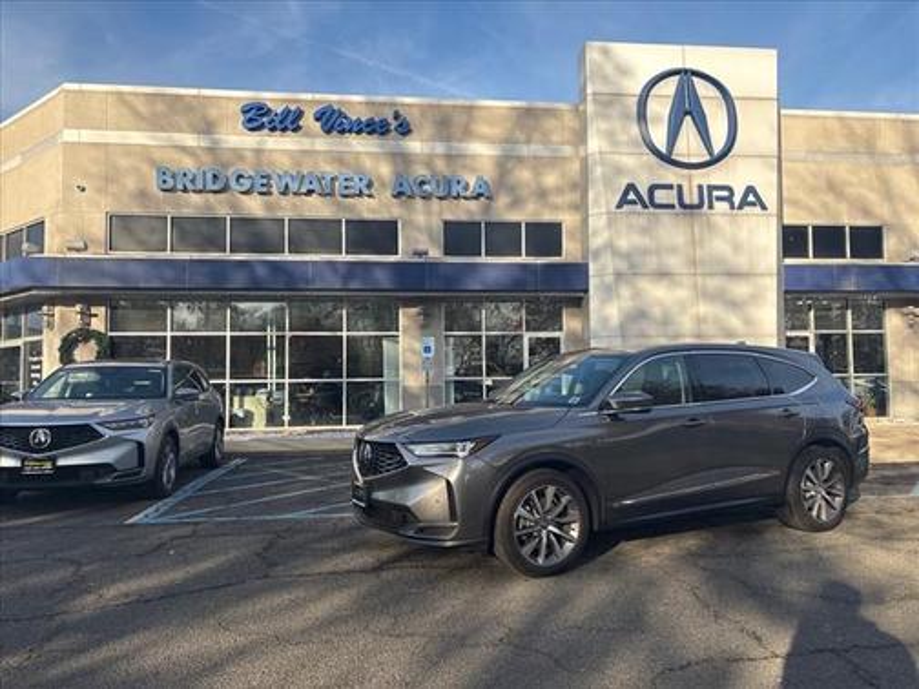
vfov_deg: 53.1
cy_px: 344
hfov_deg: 67.3
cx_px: 460
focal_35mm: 26
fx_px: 690
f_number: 1.6
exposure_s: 1/2012
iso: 50
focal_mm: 5.96
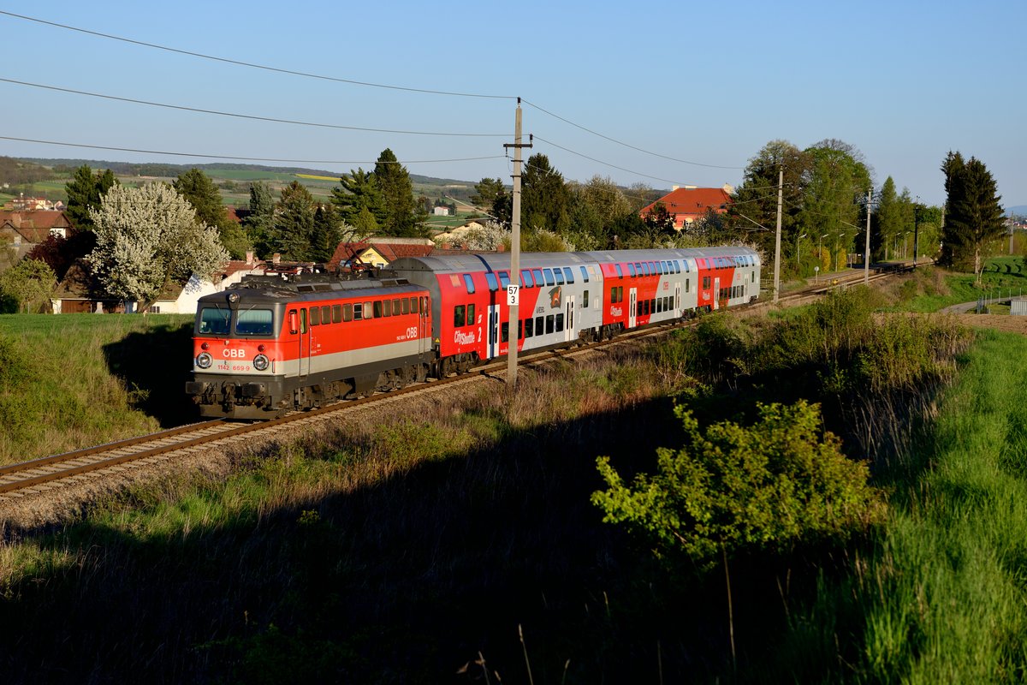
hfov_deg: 28.8
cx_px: 514
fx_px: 1997
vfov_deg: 19.5
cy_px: 342
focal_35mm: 70
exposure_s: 1/1600
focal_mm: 70
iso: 250
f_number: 5.6
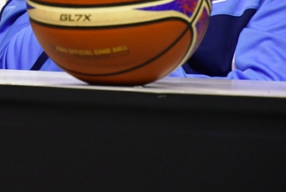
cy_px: -91
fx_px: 2862
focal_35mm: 360
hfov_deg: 5.7
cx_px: -82
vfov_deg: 3.8
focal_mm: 80
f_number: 4
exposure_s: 1/80
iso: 1600
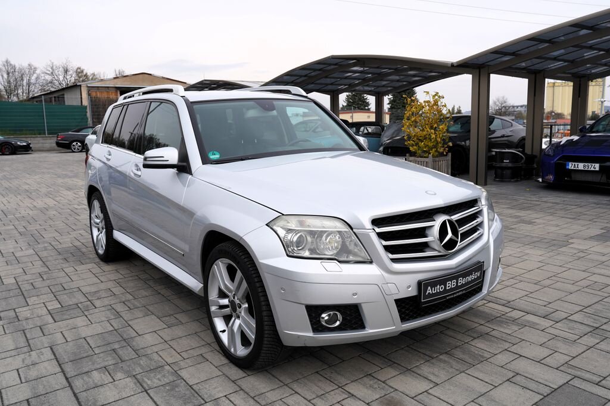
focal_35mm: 29
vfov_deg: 44.9
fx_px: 491
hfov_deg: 63.7
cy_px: 203
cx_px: 305
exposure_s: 1/320
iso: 100
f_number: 8
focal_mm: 29
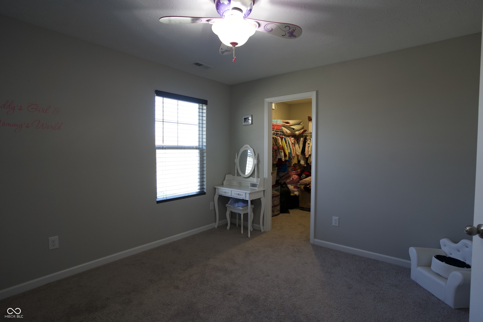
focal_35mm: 17
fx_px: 228
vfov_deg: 70.4
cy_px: 161
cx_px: 242
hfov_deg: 93.3
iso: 1250
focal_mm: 17
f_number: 4
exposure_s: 1/160
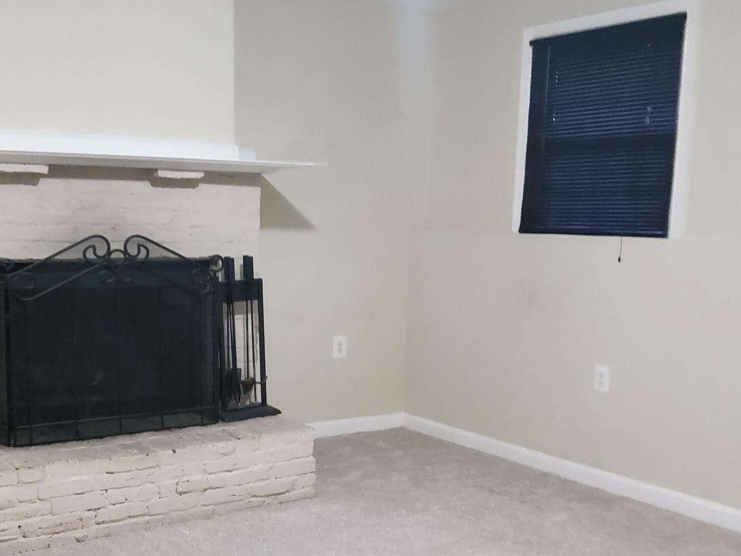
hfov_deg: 39.6
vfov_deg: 30.0
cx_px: 325
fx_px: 1028
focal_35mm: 48
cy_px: 374
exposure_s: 1/40
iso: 1250
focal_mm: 3.08
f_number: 2
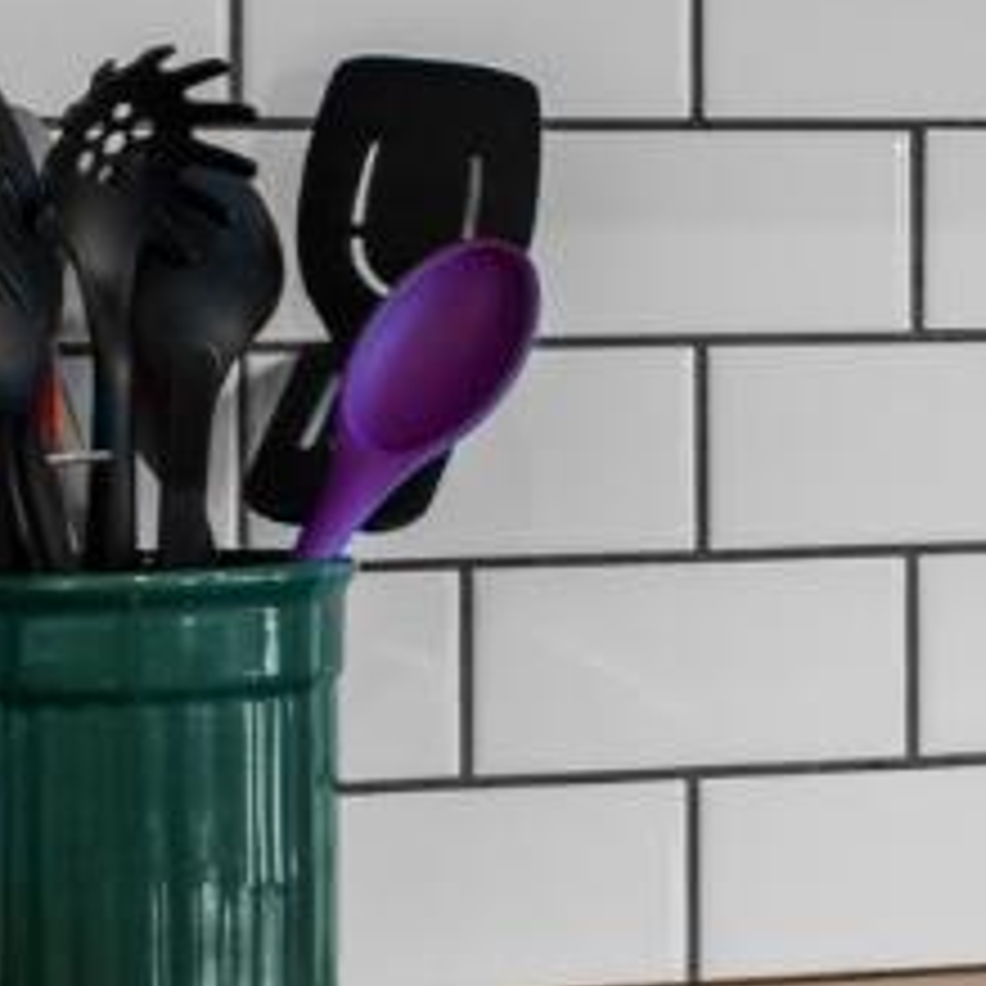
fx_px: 6381
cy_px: 142
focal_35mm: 198
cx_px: 3008
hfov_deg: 7.7
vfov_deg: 8.8
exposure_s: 1/5
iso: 400
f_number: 8
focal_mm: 34
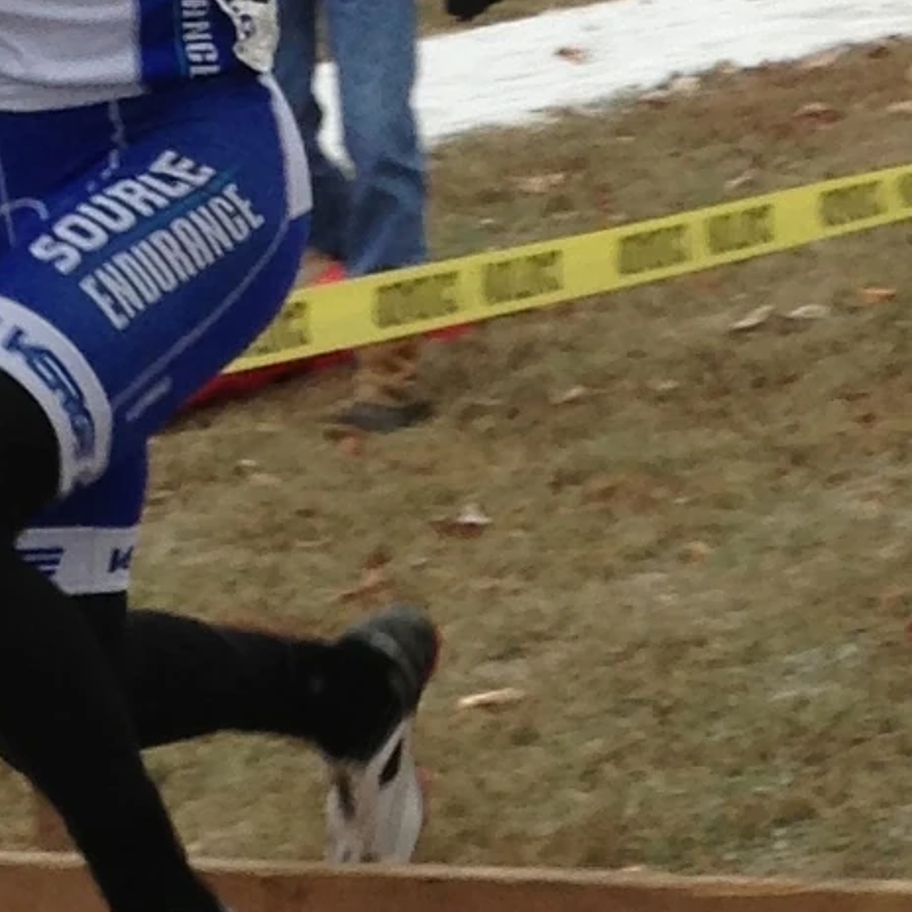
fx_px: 6111
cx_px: 920
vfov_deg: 8.5
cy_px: 814
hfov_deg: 8.5
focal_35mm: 205
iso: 50
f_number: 2.4
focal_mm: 4.13
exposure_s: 1/266
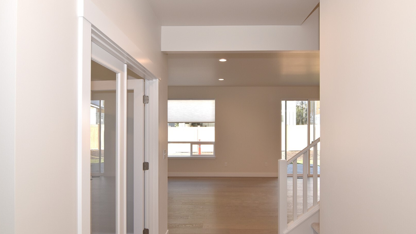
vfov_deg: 49.5
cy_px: 124
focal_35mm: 23
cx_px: 214
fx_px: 254
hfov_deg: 78.7
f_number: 6.3
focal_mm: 14
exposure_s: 1/160
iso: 400
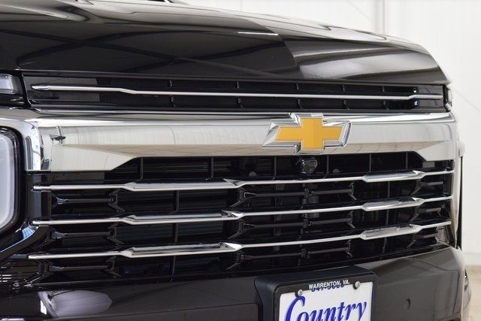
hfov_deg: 21.9
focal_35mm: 93
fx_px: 1243
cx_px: 240
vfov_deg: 14.7
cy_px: 160
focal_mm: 62
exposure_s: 1/30
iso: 1400
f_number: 7.1
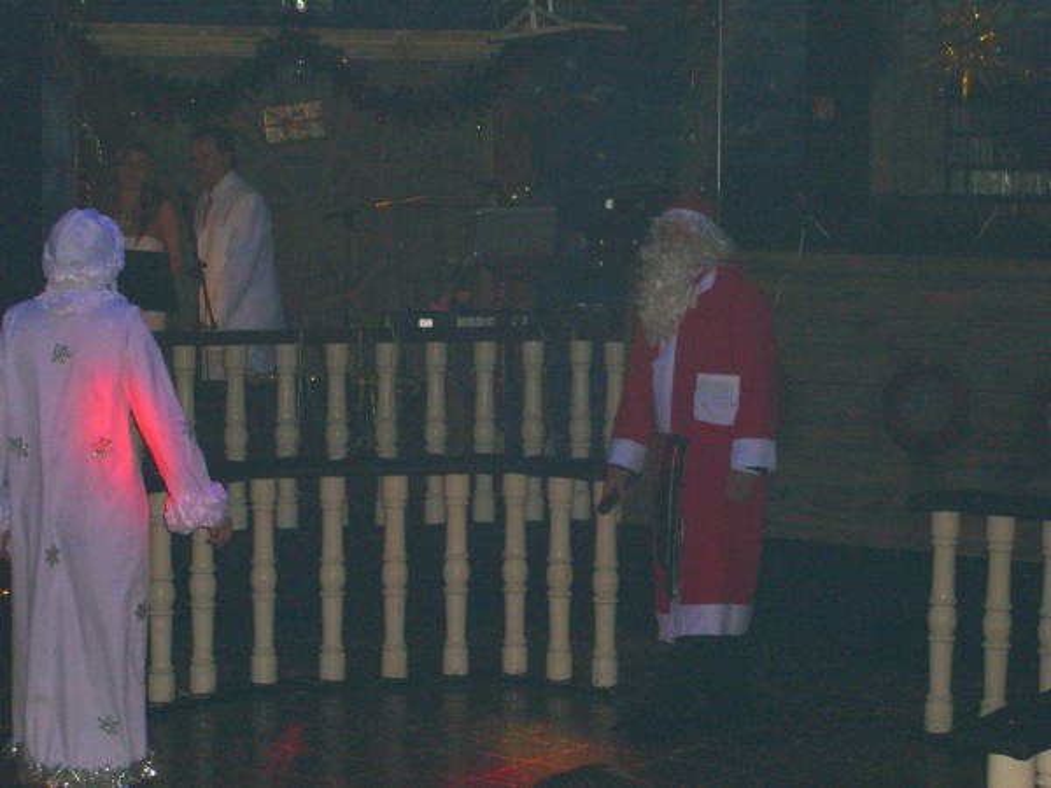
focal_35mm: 95
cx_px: 526
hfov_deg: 20.7
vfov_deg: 15.6
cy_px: 394
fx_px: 2884
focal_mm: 19.7
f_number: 4.8
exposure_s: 1/60
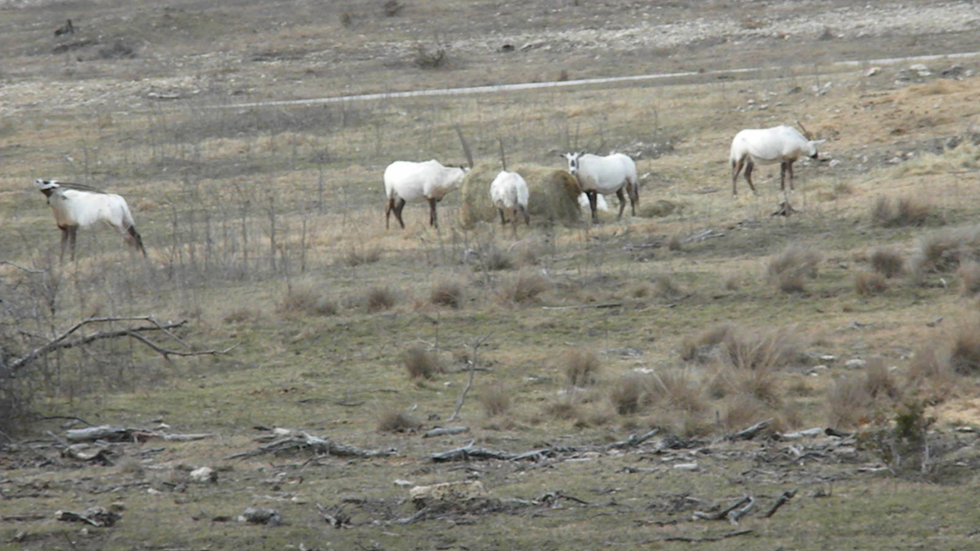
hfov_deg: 7.6
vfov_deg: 4.3
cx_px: 491
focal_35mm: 284
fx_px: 7380
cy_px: 196
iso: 640
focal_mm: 46.2
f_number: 14
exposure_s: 1/147
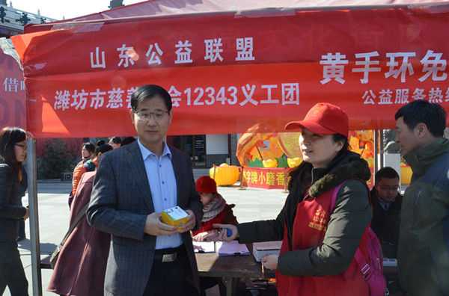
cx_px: 224
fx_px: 336
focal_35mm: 27
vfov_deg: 47.6
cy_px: 148
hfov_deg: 67.5
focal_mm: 18
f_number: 13
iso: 2000
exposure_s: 1/640
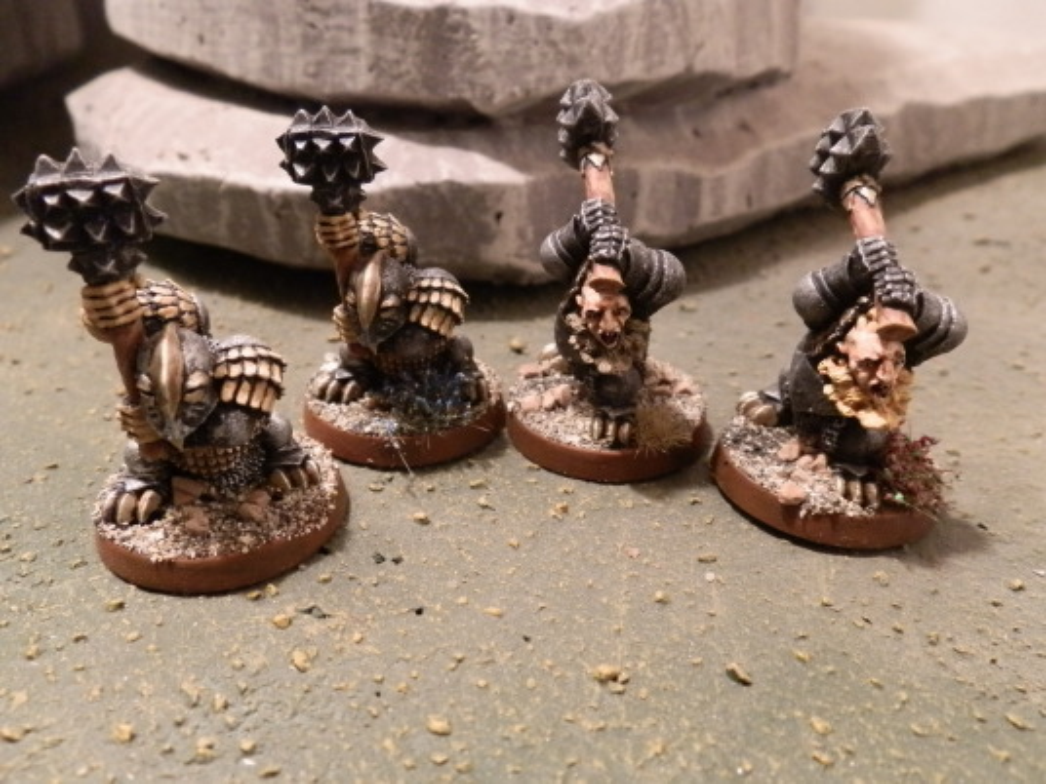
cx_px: 523
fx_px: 846
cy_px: 392
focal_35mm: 28
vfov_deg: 49.7
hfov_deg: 63.4
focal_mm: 5
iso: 400
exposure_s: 1/60
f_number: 3.1
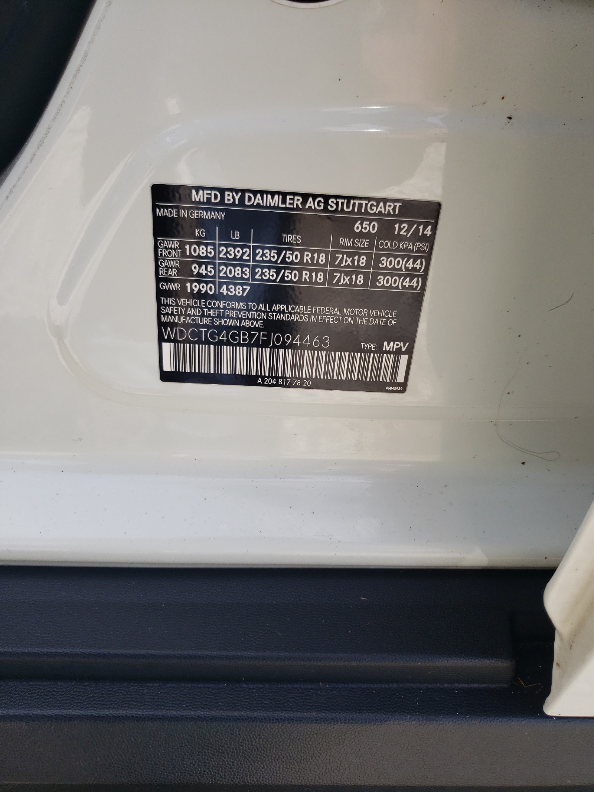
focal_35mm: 26
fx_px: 595
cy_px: 396
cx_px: 297
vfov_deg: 67.3
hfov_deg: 53.1
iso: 50
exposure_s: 1/667
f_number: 1.5
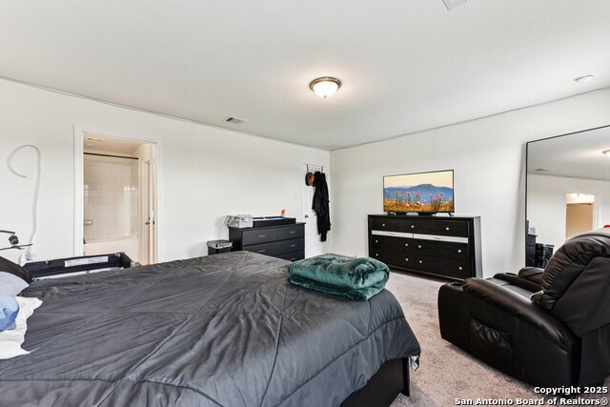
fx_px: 237
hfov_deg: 104.2
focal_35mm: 14
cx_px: 305
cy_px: 204
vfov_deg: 81.2
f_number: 8
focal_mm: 14
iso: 400
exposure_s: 1/13
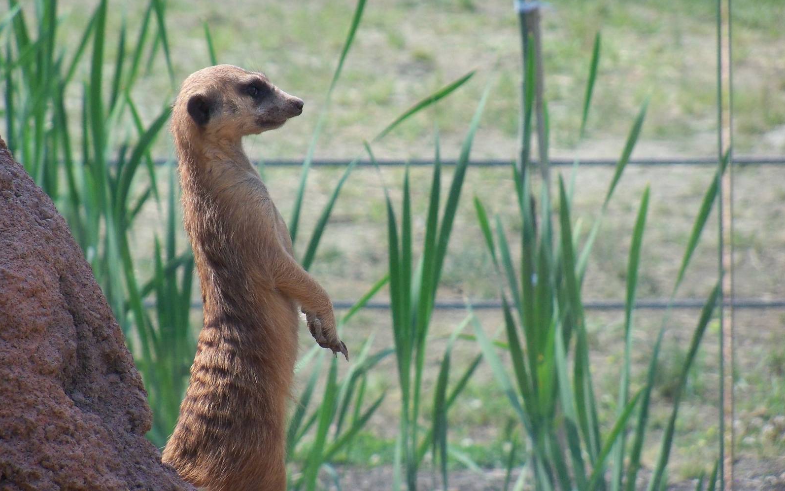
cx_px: 392
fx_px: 5627
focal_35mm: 263
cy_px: 204
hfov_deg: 8.0
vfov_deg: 5.0
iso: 200
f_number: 4.4
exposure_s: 1/800
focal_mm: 43.8
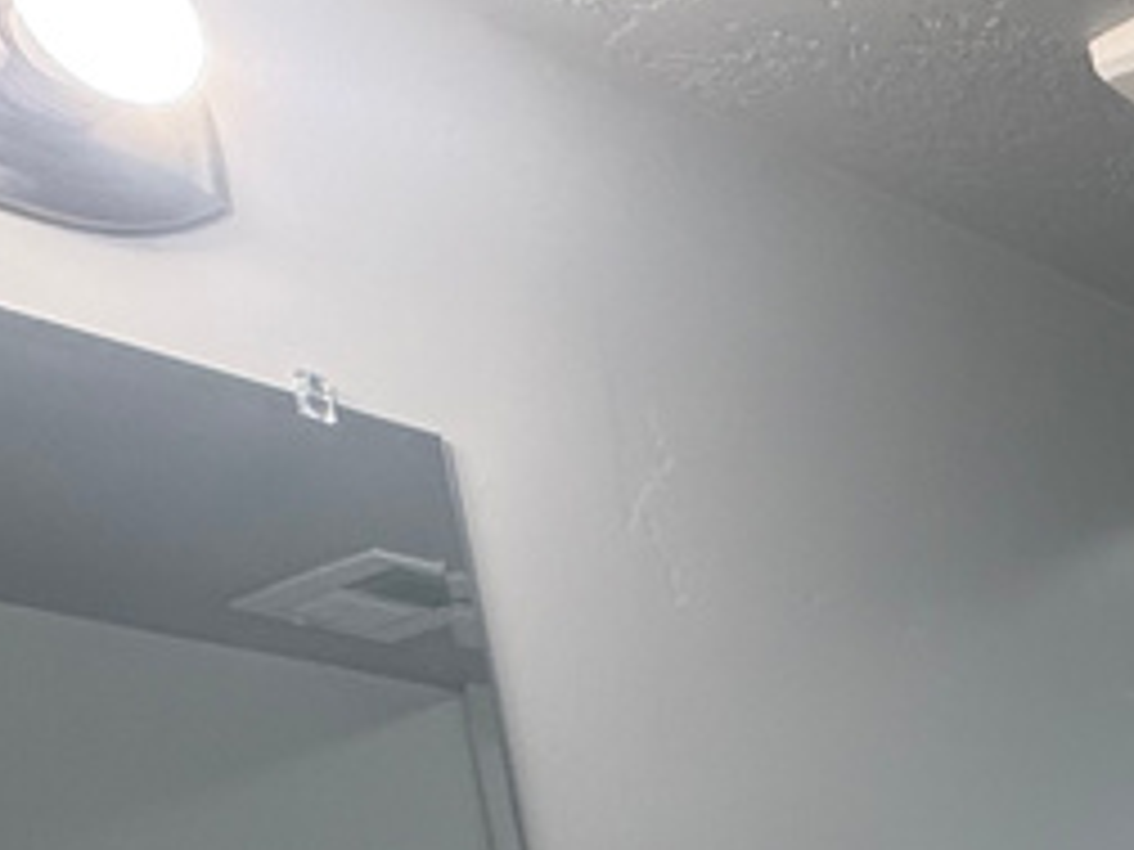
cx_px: 1935
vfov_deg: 18.7
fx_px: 1867
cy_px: 1597
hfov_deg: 22.8
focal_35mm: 57
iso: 80
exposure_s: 1/120
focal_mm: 2.22
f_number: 2.2
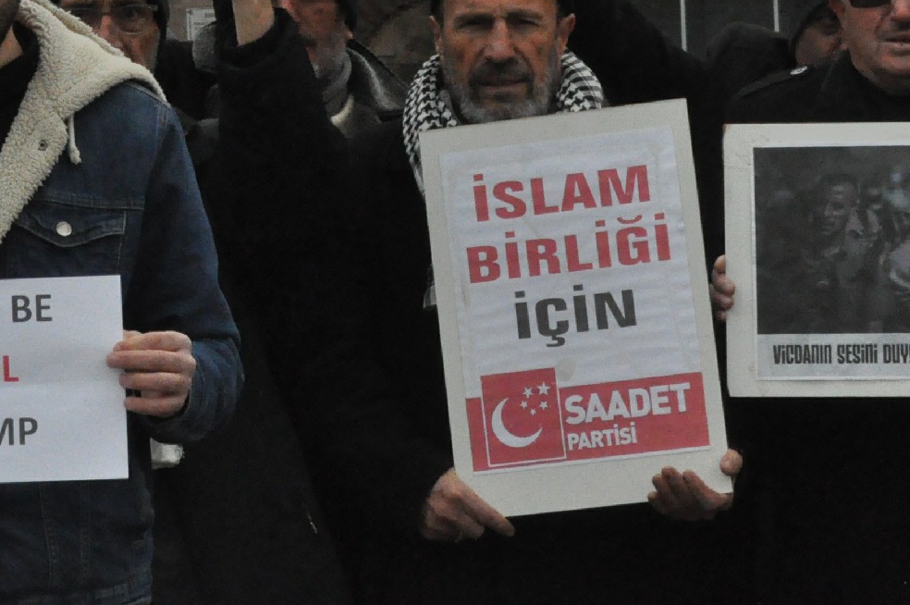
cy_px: -85
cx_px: -117
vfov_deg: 6.8
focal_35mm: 201
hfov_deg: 10.1
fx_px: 5081
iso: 3200
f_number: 14
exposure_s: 1/800
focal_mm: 55
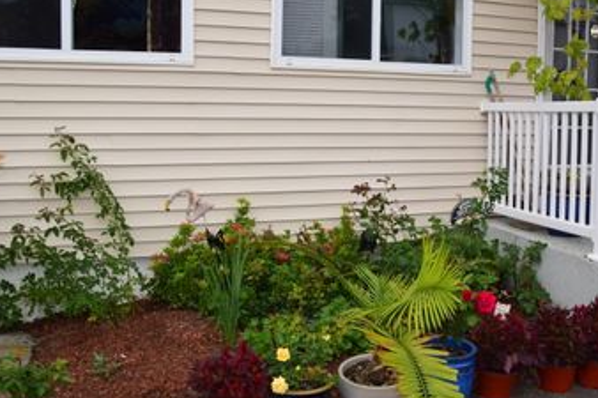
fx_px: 664
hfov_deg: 48.4
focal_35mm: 40
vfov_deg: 33.3
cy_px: 174
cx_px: 329
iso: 100
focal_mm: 18
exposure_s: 1/200
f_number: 8
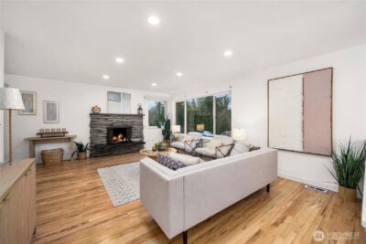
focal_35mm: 13
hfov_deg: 108.3
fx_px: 132
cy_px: 122
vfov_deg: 85.5
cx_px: 183
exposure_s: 1/60
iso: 160
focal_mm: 13
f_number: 7.1
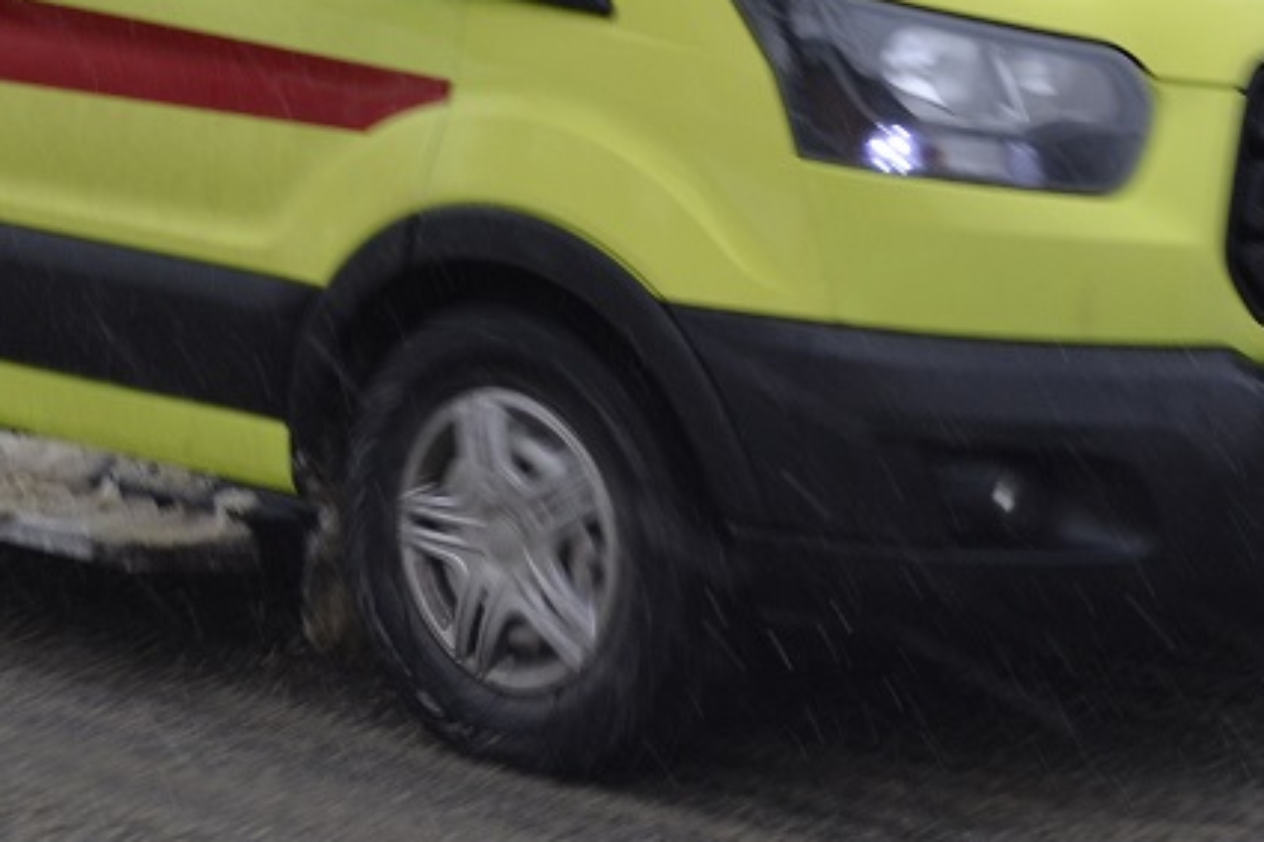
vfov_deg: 12.0
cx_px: 598
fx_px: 3966
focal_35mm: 113
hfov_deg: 18.1
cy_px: -27
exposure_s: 1/60
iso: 400
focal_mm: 32
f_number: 6.3
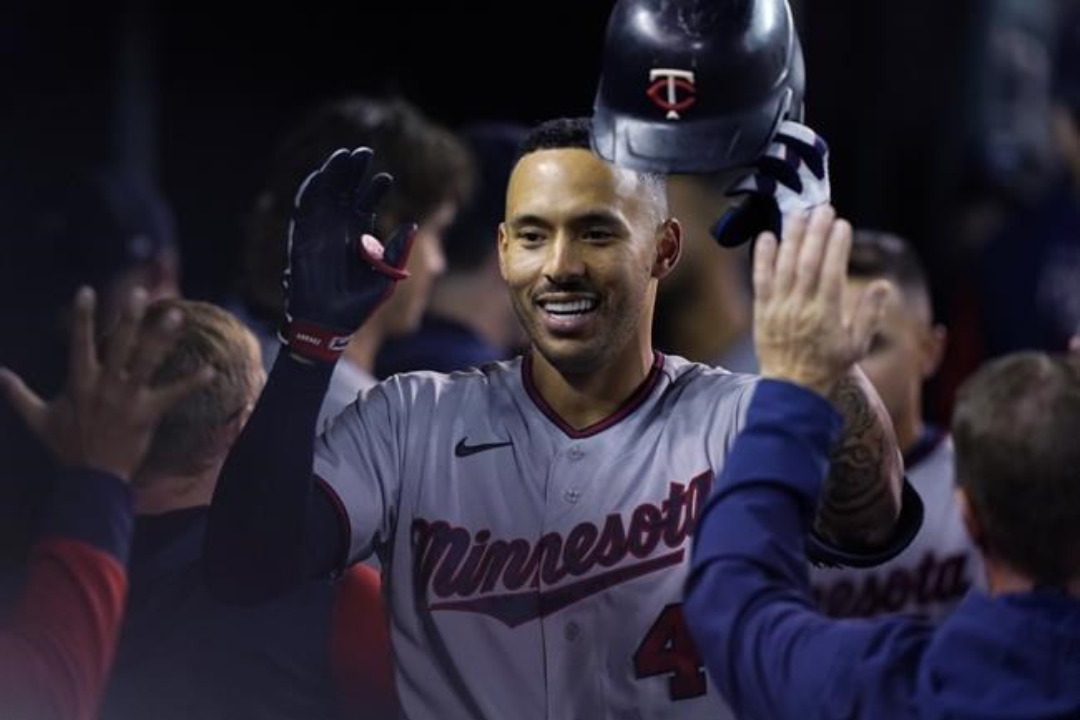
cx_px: 540
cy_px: 360
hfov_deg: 3.7
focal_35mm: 560
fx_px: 16795
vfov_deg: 2.5
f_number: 4
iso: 4000
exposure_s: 1/1600
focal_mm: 560
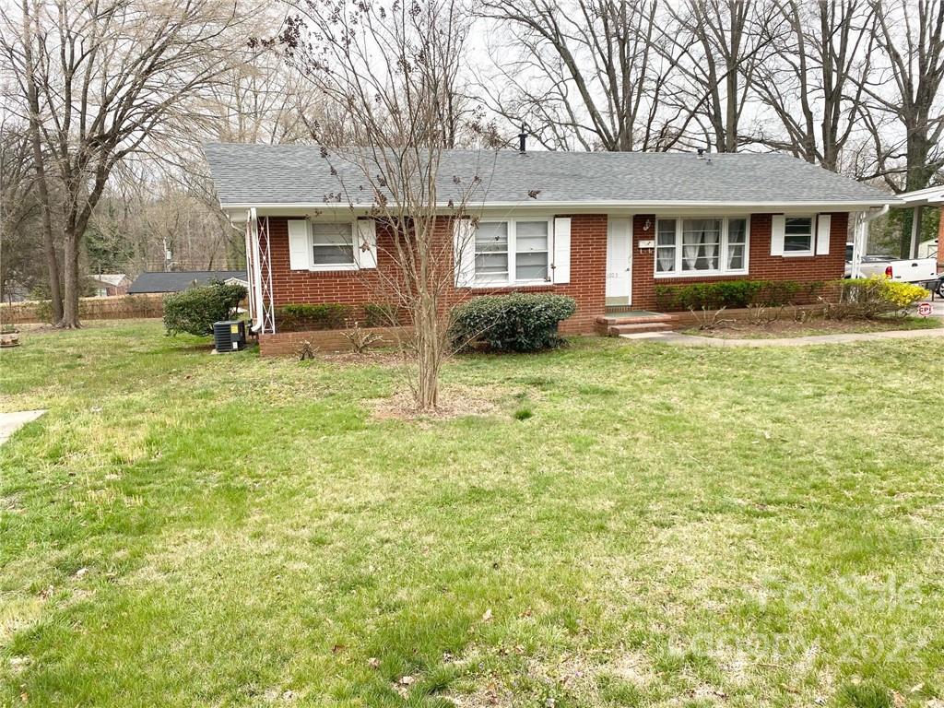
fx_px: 709
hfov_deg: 67.3
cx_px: 472
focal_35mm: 26
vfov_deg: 53.1
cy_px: 354
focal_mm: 4.25
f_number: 1.8
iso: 32
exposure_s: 1/296
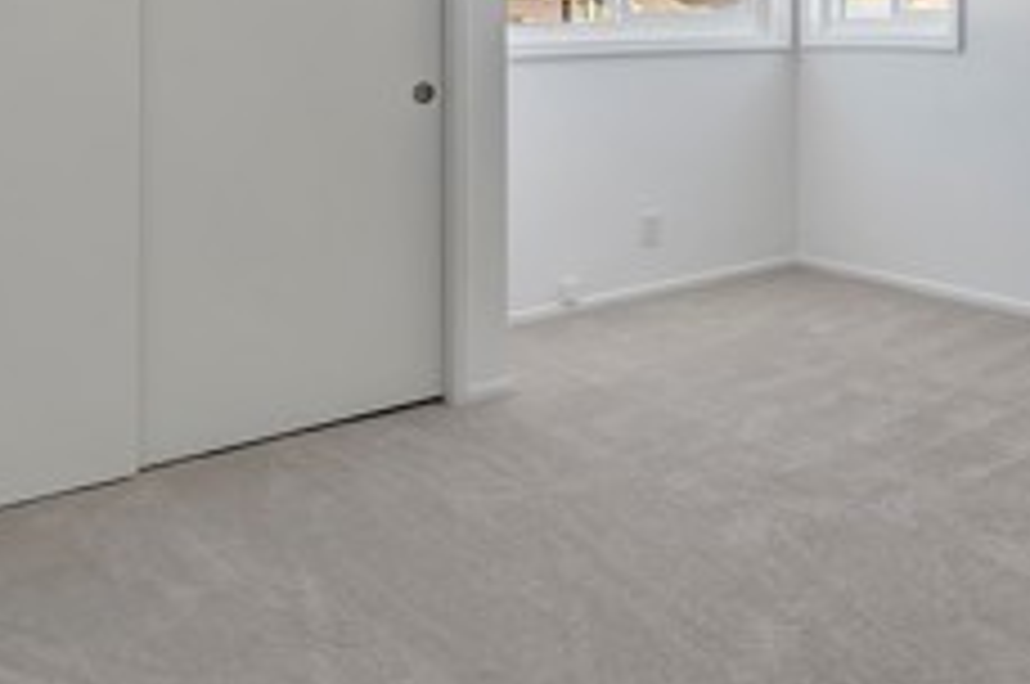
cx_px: 990
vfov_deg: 29.6
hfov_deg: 41.4
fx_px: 1200
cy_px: -7
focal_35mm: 42
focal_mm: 10
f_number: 5.6
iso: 100
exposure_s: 1/40
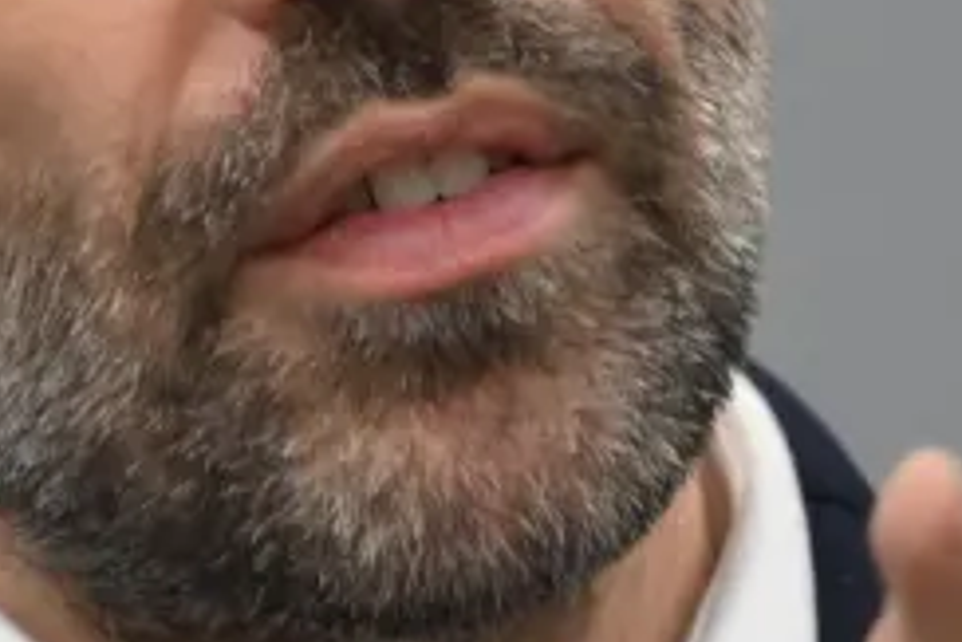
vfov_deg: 2.3
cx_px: 662
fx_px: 15748
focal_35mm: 589
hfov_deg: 3.5
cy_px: 256
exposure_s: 1/320
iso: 3200
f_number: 4
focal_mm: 120
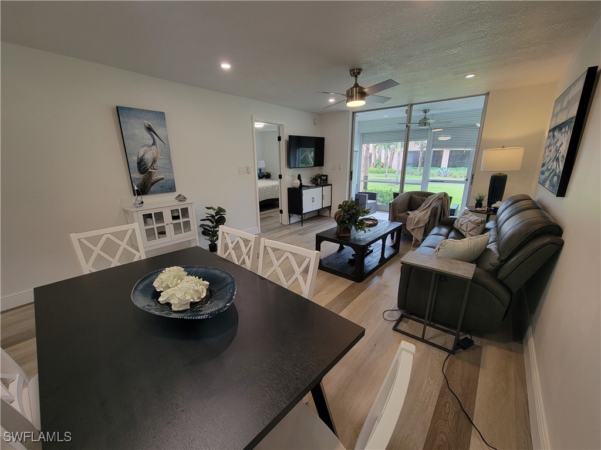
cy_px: 225
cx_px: 300
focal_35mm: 13
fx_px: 226
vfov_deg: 89.9
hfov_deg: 106.2
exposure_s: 1/60
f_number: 2.2
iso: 100
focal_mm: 2.2
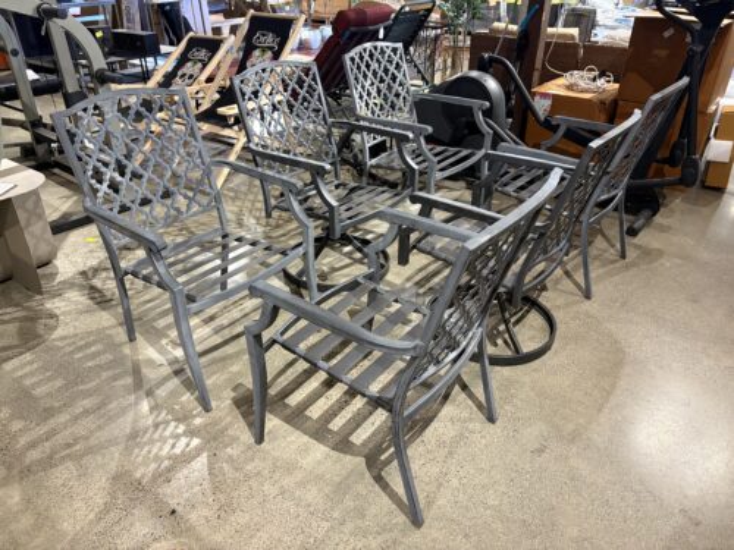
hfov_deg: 67.3
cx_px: 367
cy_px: 275
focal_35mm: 26
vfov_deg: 53.1
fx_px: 551
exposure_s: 1/60
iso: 400
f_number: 1.6
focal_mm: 5.96
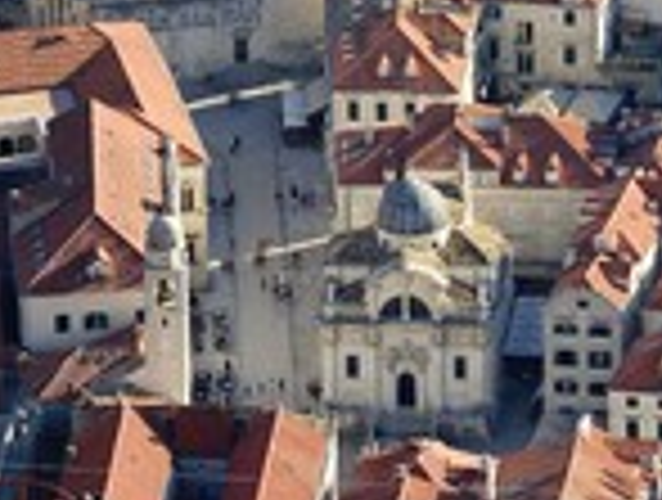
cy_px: -108
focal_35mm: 549
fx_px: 10525
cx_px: 606
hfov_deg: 3.6
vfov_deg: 2.7
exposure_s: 1/160
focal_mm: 200
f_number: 13
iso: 200
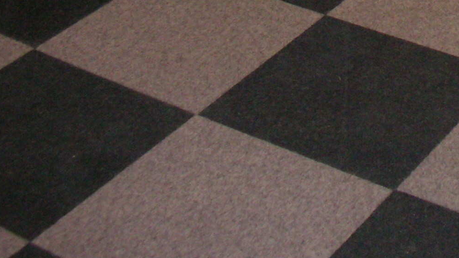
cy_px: -184
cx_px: 447
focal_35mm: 99
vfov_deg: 11.5
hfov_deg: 20.9
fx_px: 1205
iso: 200
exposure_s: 1/60.1
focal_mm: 5.8
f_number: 3
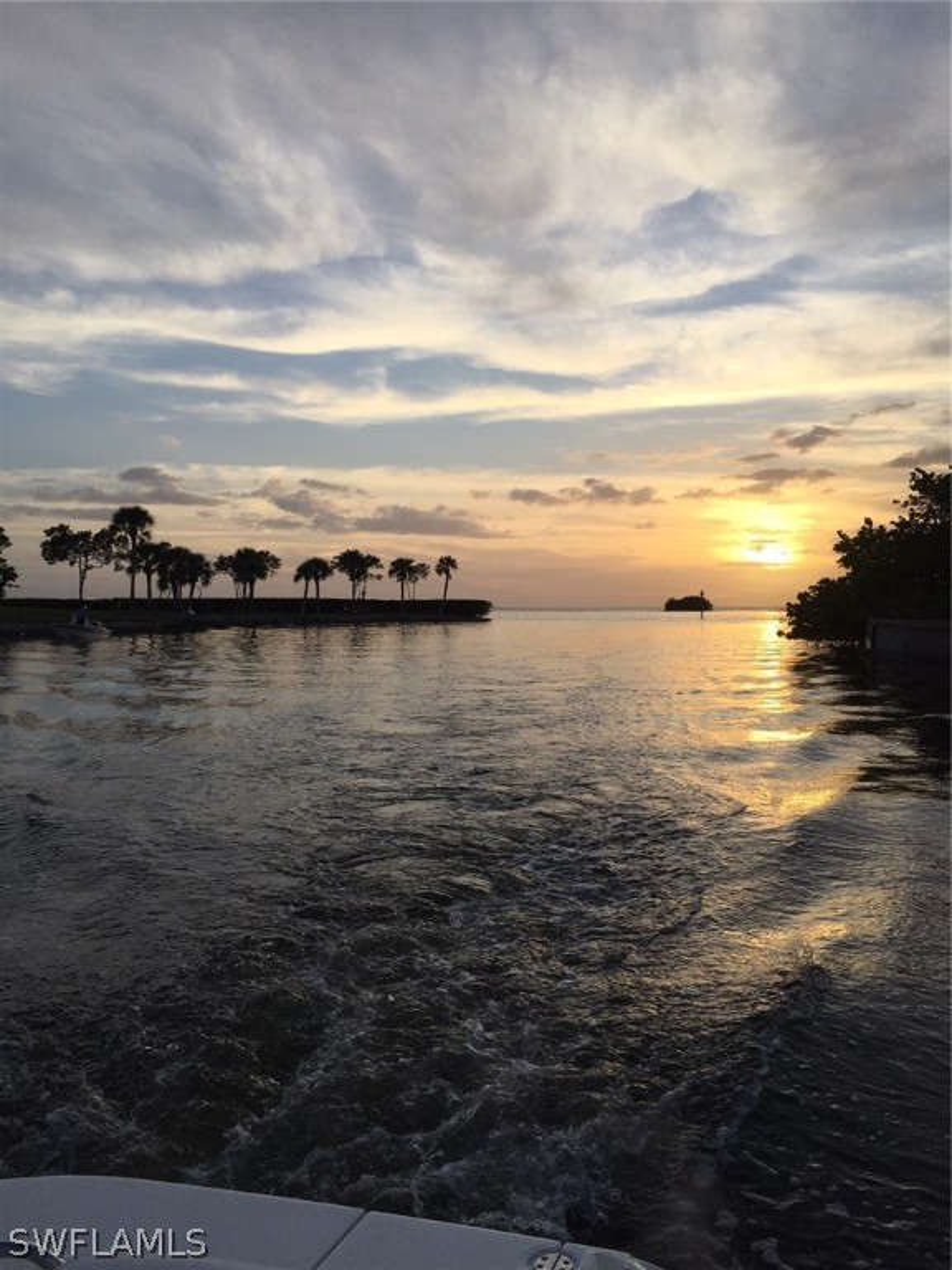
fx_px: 1063
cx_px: 476
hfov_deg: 48.2
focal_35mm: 29
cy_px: 635
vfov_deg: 61.7
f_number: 2.2
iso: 32
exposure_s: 1/1319
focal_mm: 4.15
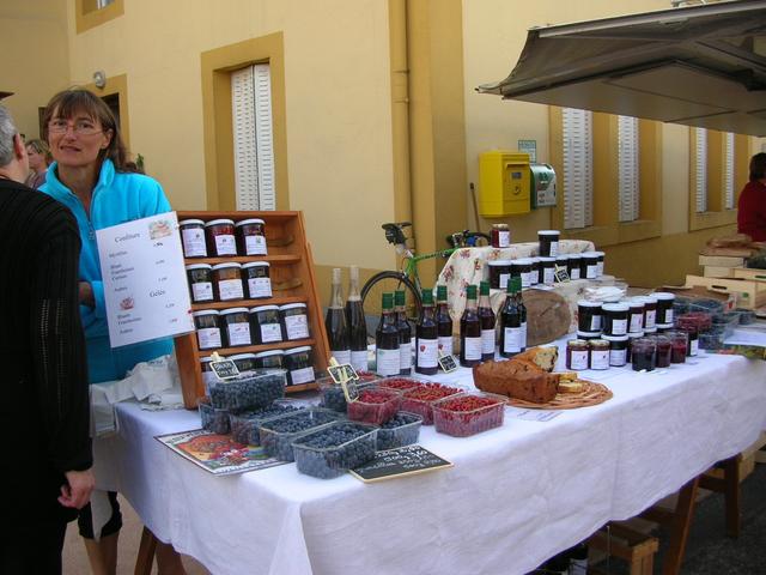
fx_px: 774
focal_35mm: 35
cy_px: 288
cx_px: 383
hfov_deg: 52.6
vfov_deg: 40.7
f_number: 2.8
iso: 50
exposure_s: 1/190
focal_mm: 5.8
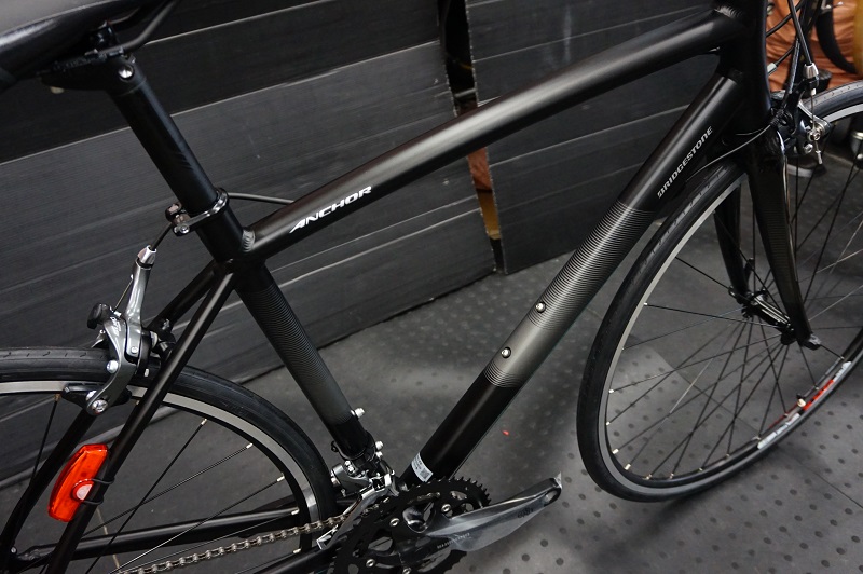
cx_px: 432
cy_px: 287
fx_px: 754
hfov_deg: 59.5
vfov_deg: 41.6
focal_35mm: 32
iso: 2000
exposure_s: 1/60
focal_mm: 21
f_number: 4
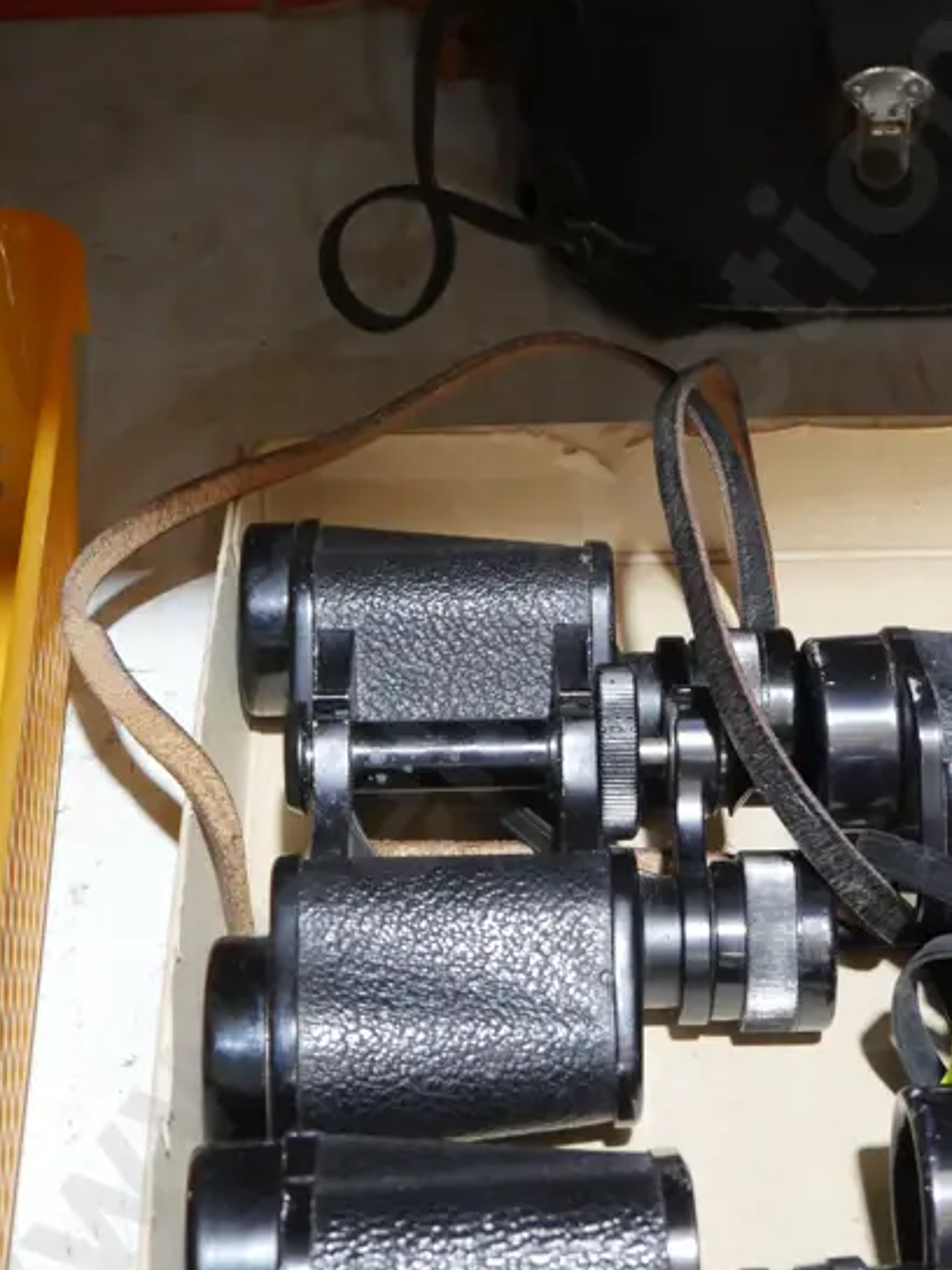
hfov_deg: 18.6
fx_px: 2897
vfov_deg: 24.6
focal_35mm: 79
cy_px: 455
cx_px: 672
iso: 2000
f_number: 5.6
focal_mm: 21
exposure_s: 1/60
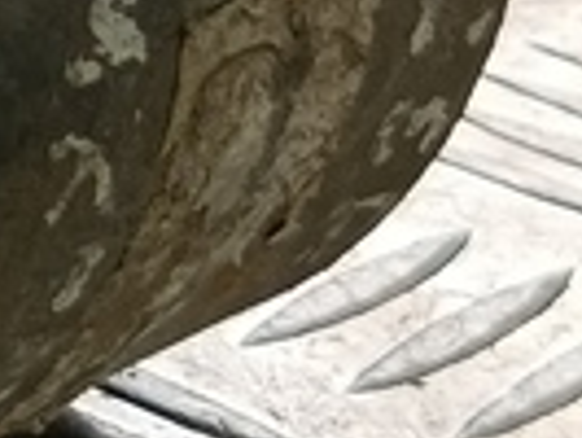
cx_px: -818
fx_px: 2979
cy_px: -311
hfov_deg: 9.8
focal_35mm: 177
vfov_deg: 8.1
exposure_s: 1/100
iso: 101
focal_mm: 4.11
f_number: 1.6
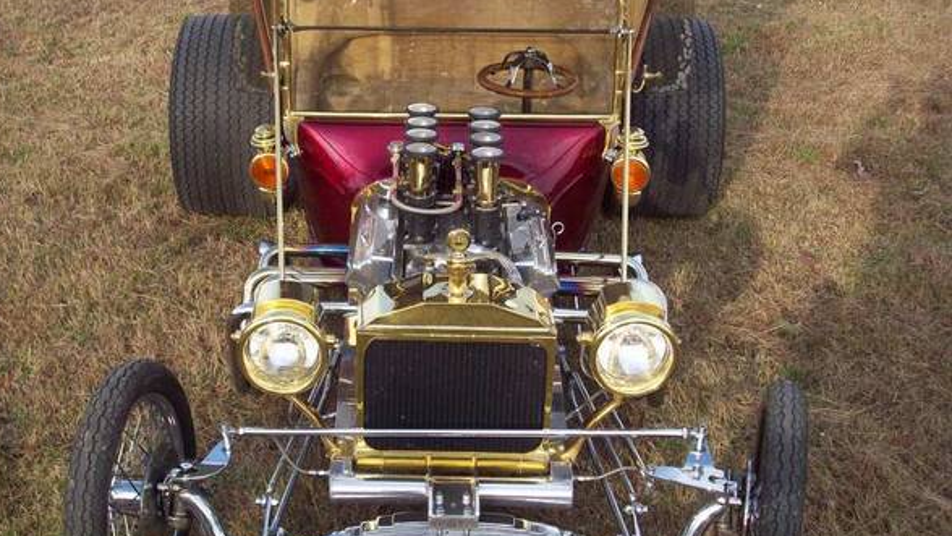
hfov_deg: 34.9
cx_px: 468
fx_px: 1515
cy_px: 196
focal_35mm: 60
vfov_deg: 20.0
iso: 80
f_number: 3.4
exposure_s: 1/363
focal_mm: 9
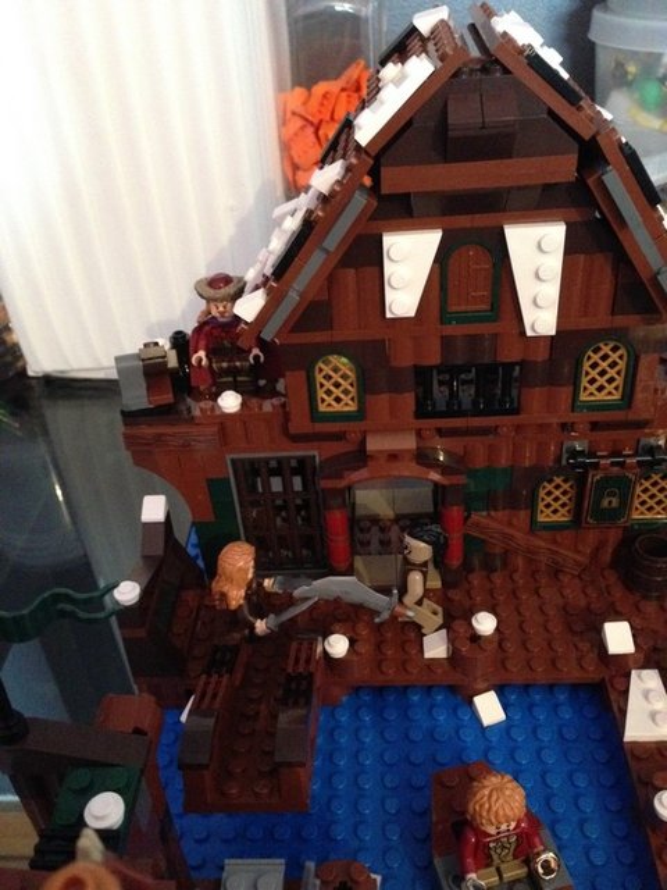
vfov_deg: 55.4
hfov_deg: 42.9
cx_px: 334
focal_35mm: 33
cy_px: 445
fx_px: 848
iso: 800
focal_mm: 4.12
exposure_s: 1/15
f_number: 2.4
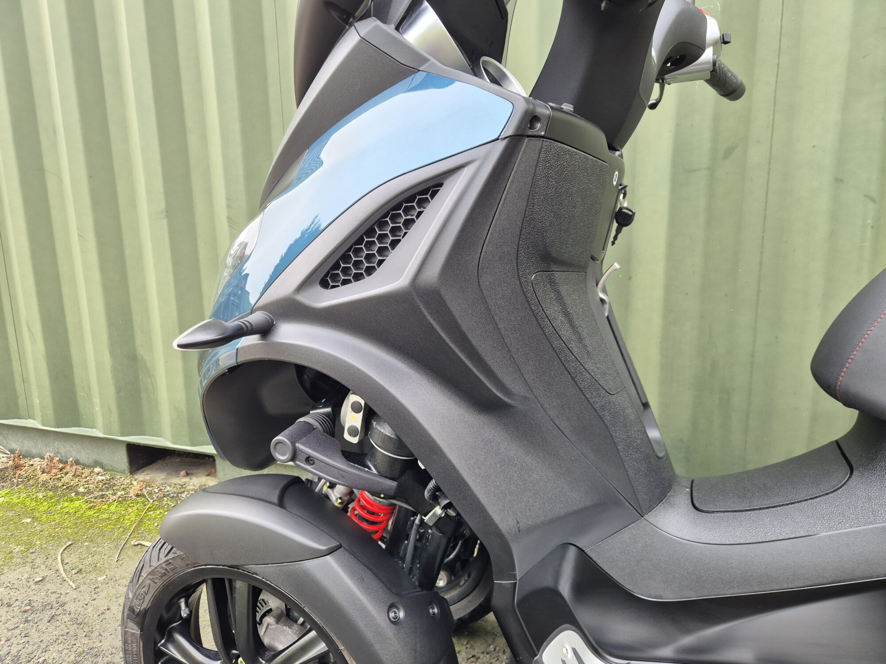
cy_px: 332
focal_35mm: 23
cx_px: 443
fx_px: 589
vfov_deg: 58.9
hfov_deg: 73.9
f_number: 1.8
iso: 200
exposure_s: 1/100
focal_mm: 5.4
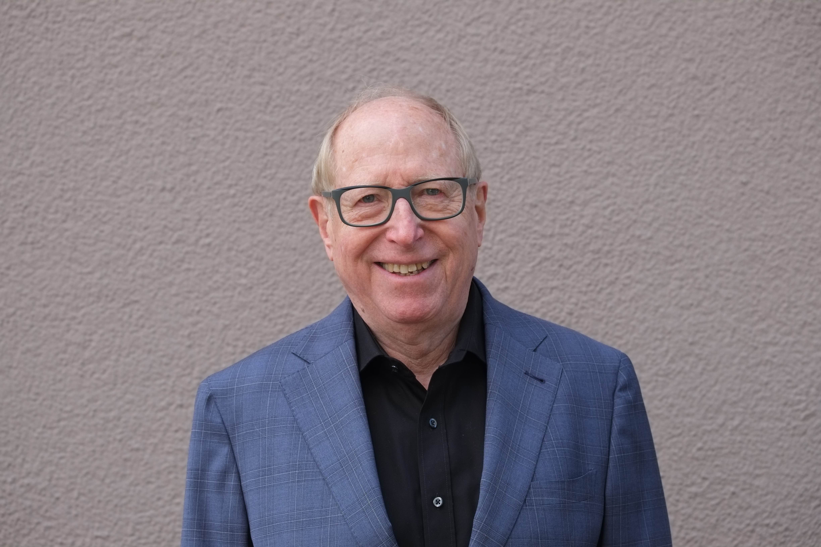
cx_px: 410
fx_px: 1893
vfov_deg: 16.5
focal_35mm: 83
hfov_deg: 24.5
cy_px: 274
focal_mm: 55
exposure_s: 1/140
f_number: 5
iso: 200
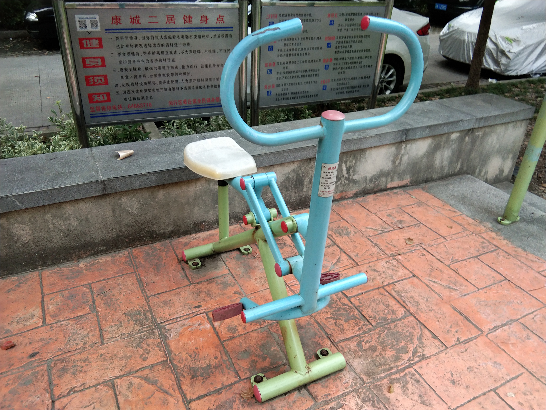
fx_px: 489
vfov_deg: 45.4
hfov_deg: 58.4
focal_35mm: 31
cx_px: 273
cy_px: 205
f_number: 2.2
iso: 200
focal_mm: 3.69
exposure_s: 1/50
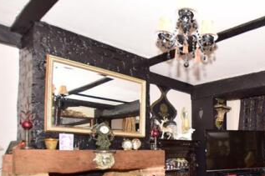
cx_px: 237
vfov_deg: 40.0
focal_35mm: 31
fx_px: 228
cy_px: 149
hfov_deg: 53.2
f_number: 5
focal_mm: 10
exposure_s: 1/100
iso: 200
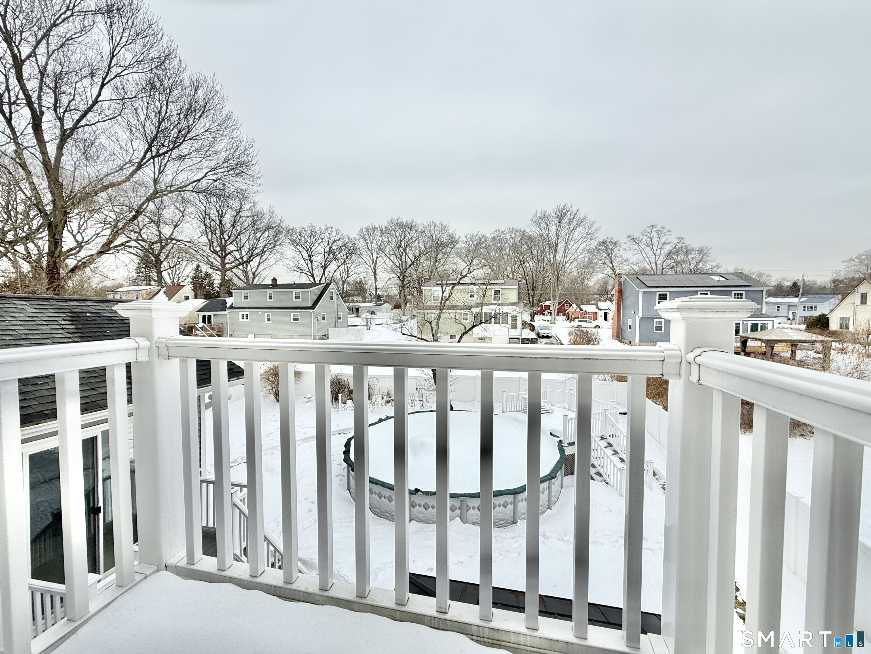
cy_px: 327
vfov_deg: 85.7
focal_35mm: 14
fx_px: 352
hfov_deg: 102.1
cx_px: 436
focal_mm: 2.22
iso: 50
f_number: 2.2
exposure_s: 1/276
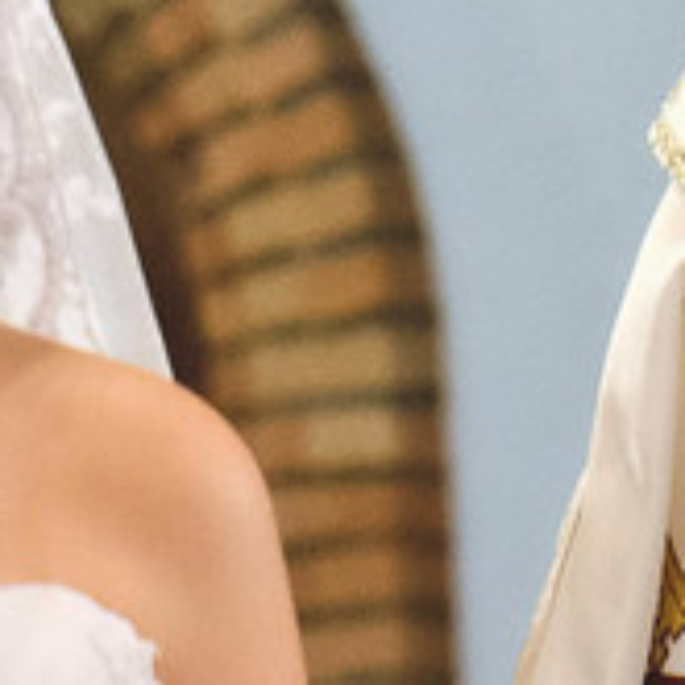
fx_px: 8866
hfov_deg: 4.4
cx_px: -722
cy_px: 751
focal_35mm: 396
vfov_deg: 4.4
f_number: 4
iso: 4000
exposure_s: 1/100
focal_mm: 42.5
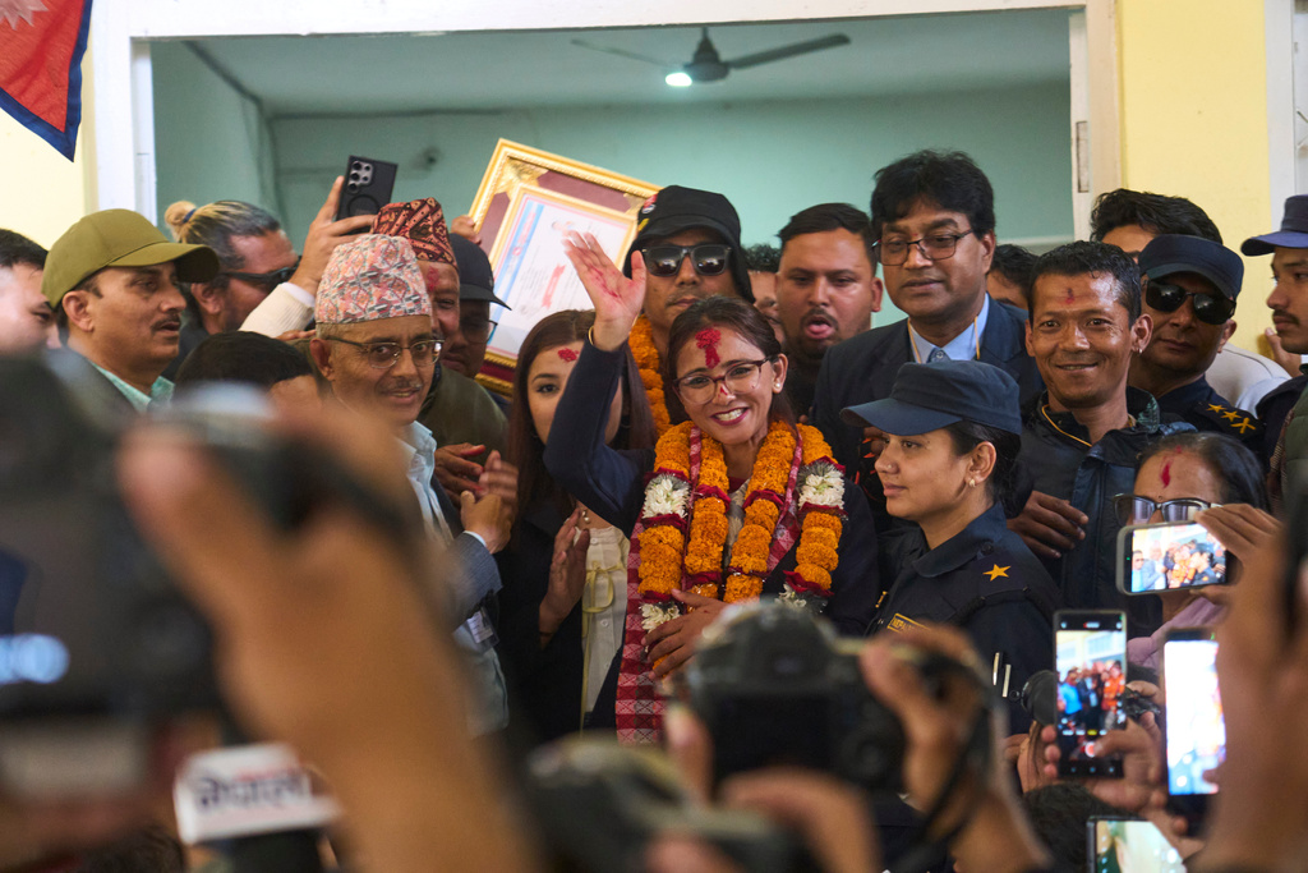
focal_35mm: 102
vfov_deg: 13.4
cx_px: 654
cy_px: 436
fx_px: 3706
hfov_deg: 20.0
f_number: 4
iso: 3200
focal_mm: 68
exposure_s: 1/50
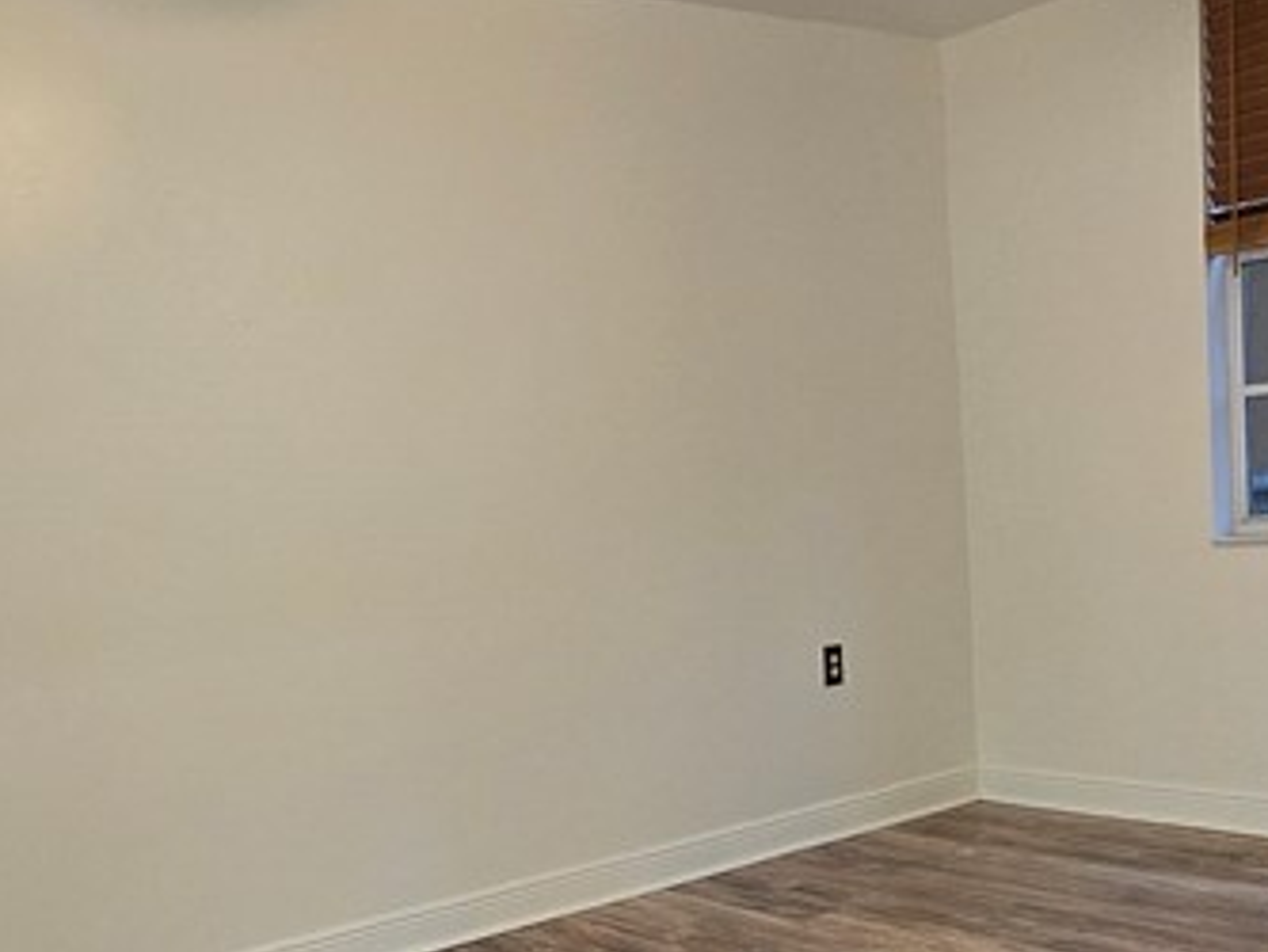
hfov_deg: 46.7
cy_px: 712
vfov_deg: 35.2
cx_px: 590
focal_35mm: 40
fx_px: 1466
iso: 500
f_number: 2.2
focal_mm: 2.2
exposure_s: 1/60
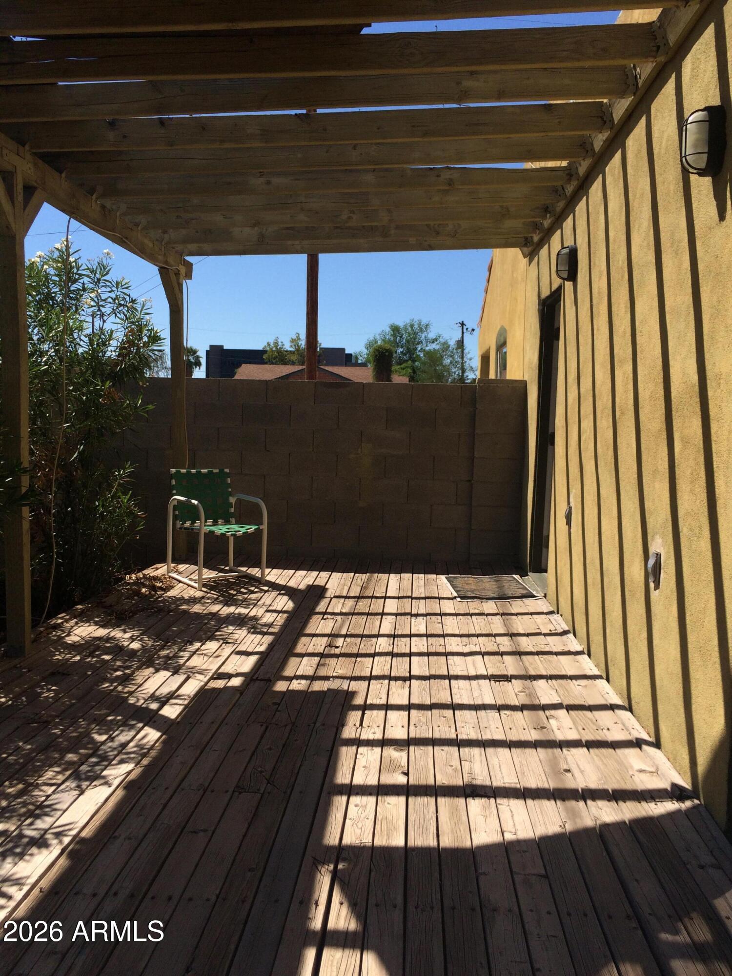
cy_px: 488
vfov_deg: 61.7
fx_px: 818
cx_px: 366
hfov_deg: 48.2
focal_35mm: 29
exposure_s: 1/3425
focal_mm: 4.15
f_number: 2.2
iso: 32
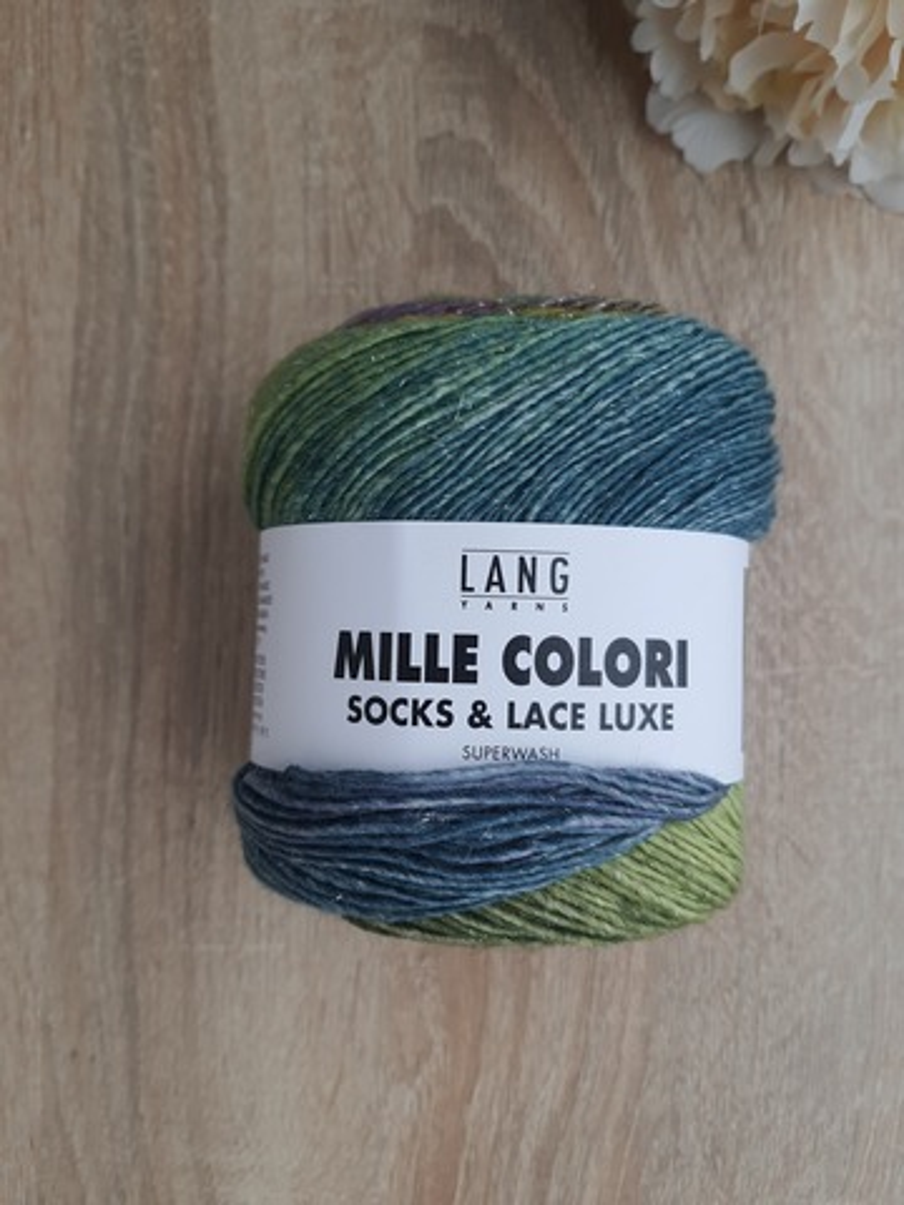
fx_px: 905
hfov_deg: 53.1
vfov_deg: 67.3
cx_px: 452
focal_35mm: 26
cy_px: 602
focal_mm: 4.32
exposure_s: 1/100
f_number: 1.7
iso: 80
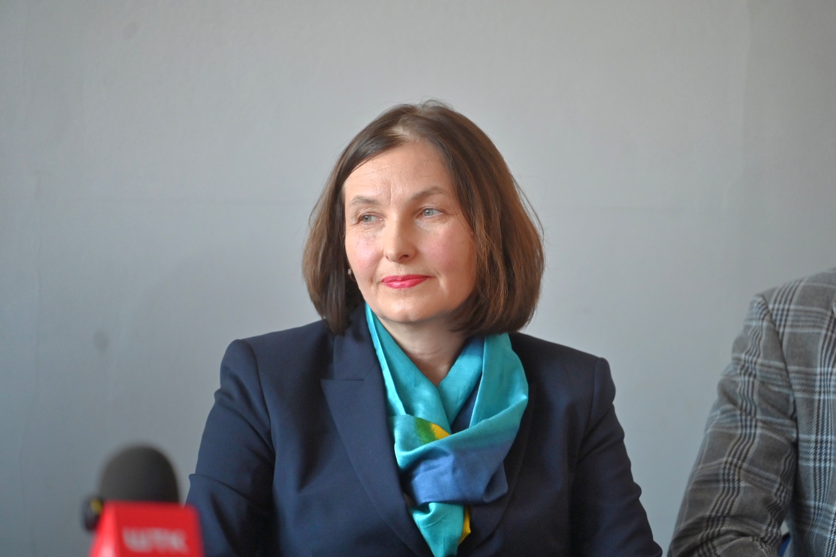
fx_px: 4180
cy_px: 278
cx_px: 418
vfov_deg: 7.6
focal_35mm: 180
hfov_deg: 11.4
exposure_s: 1/400
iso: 1400
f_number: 2.8
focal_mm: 180
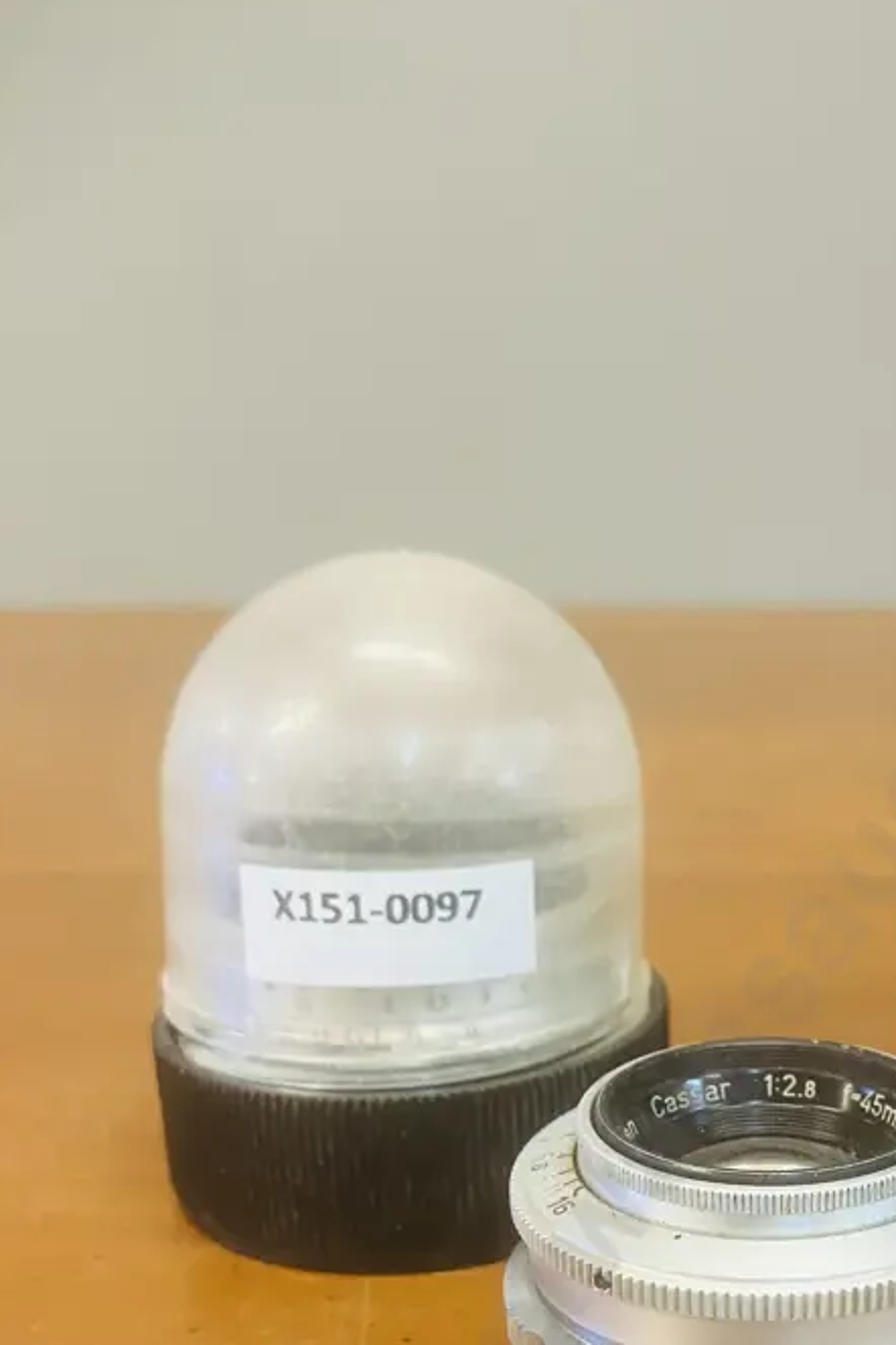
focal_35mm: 45
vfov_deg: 42.2
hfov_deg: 29.0
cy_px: 1012
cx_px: 762
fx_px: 1680
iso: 250
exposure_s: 1/50
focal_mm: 3.99
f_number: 1.8
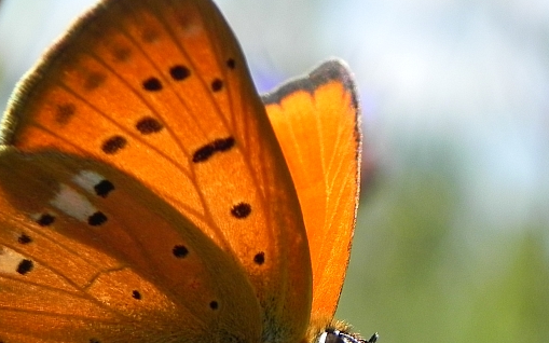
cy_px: 271
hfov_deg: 9.4
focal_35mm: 224
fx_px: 3351
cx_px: 273
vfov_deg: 5.9
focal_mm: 18.8
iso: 160
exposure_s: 1/595
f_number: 5
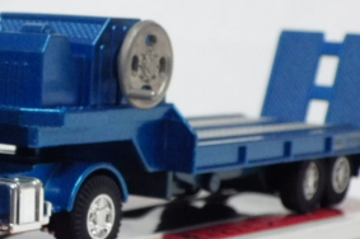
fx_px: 1388
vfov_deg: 9.8
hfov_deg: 14.6
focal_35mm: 139
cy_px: 158
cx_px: 24
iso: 800
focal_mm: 10.7
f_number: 4
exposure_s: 1/40
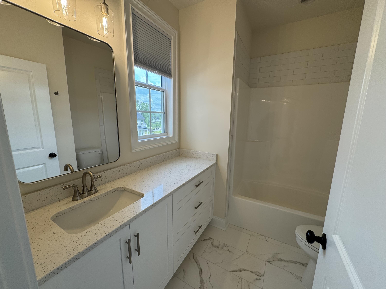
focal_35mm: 14
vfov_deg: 85.7
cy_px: 144
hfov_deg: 102.1
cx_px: 193
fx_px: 156
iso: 40
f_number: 2.2
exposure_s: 1/120
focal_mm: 2.22
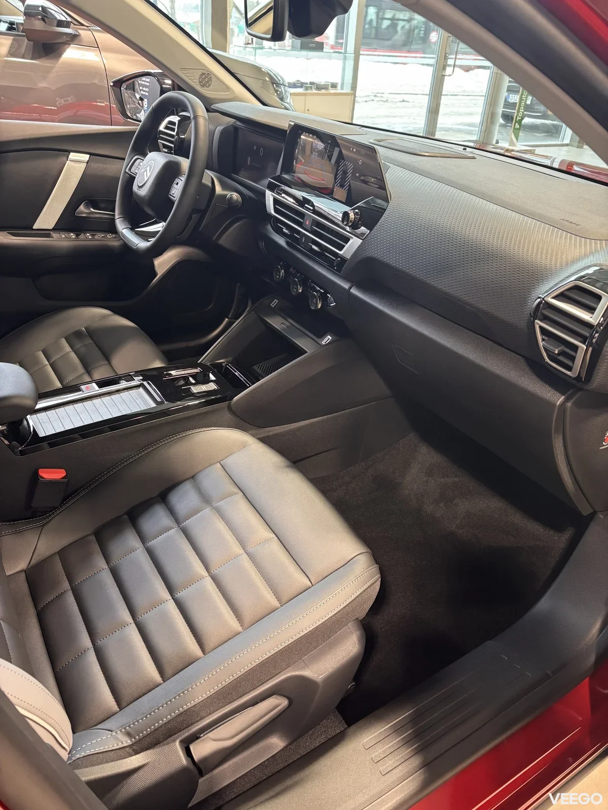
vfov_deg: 67.3
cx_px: 304
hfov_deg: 53.1
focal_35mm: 26
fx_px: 609
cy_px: 405
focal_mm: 5.96
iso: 250
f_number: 1.6
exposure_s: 1/50
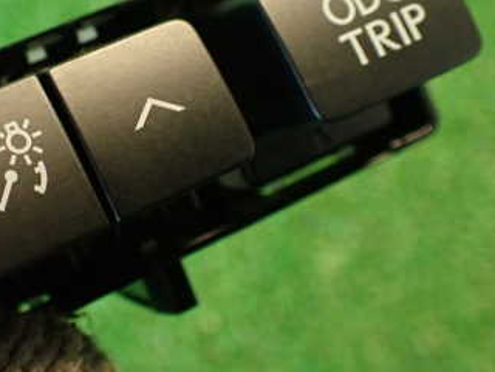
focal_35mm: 60
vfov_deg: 24.3
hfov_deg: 31.4
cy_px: 138
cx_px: 102
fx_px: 858
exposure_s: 1/30
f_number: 2.4
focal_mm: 5.79
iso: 500
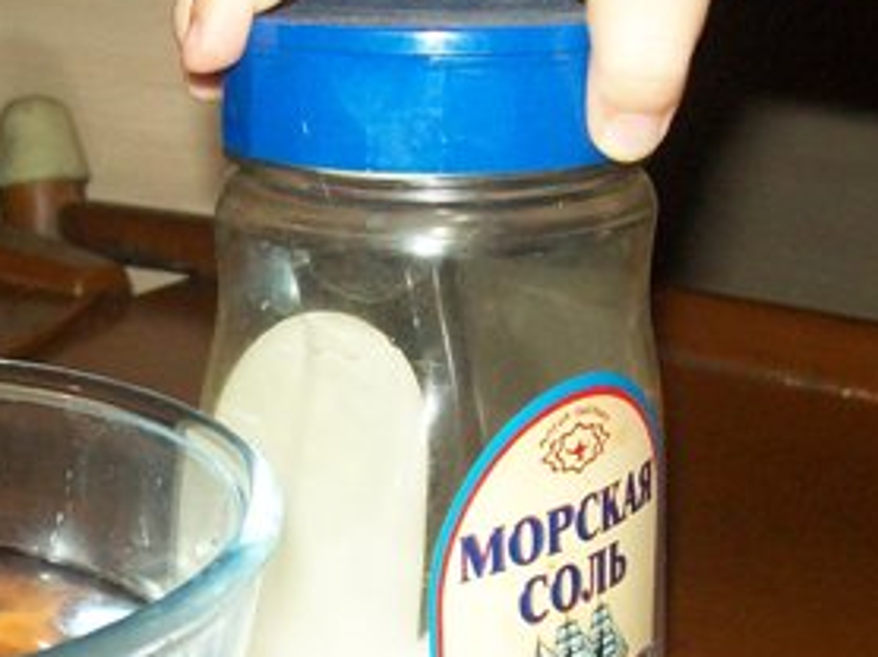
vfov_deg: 17.5
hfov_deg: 23.0
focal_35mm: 83
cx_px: 88
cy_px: 562
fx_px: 2103
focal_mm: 6
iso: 160
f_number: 2.7
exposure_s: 1/60
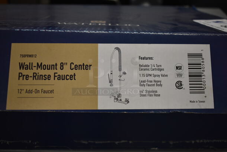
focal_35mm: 38
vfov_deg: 35.6
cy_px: 76
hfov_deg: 51.2
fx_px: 237
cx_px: 114
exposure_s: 1/40
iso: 160
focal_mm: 25
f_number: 4
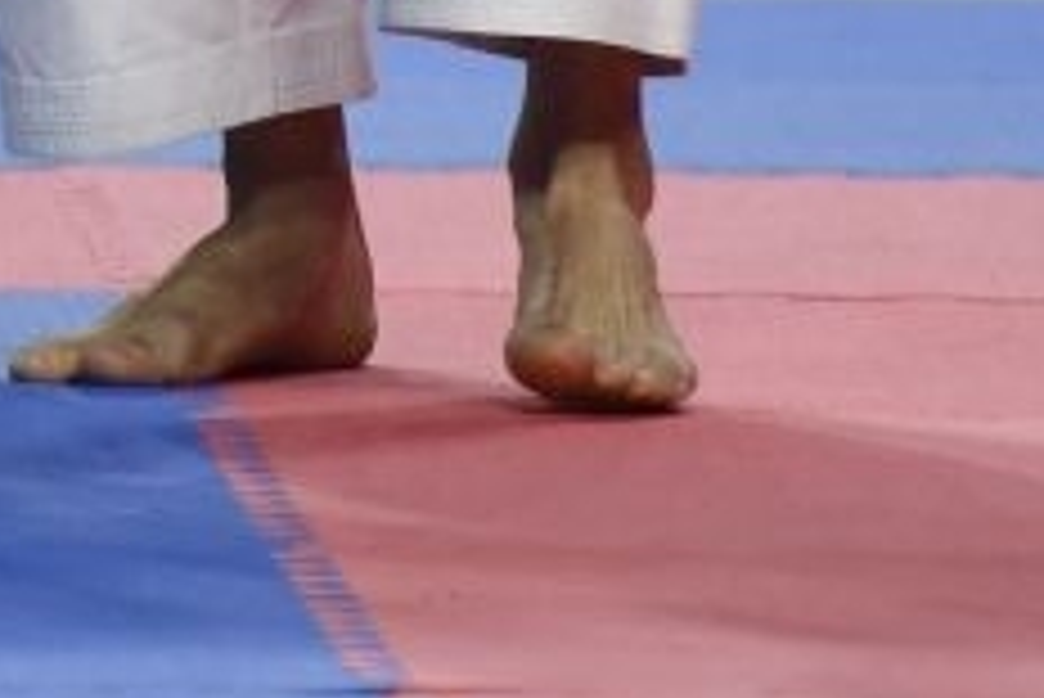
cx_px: -1080
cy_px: -1869
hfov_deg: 1.3
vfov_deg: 0.9
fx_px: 45034
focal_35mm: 1552
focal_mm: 200
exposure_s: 1/800
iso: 800
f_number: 2.8
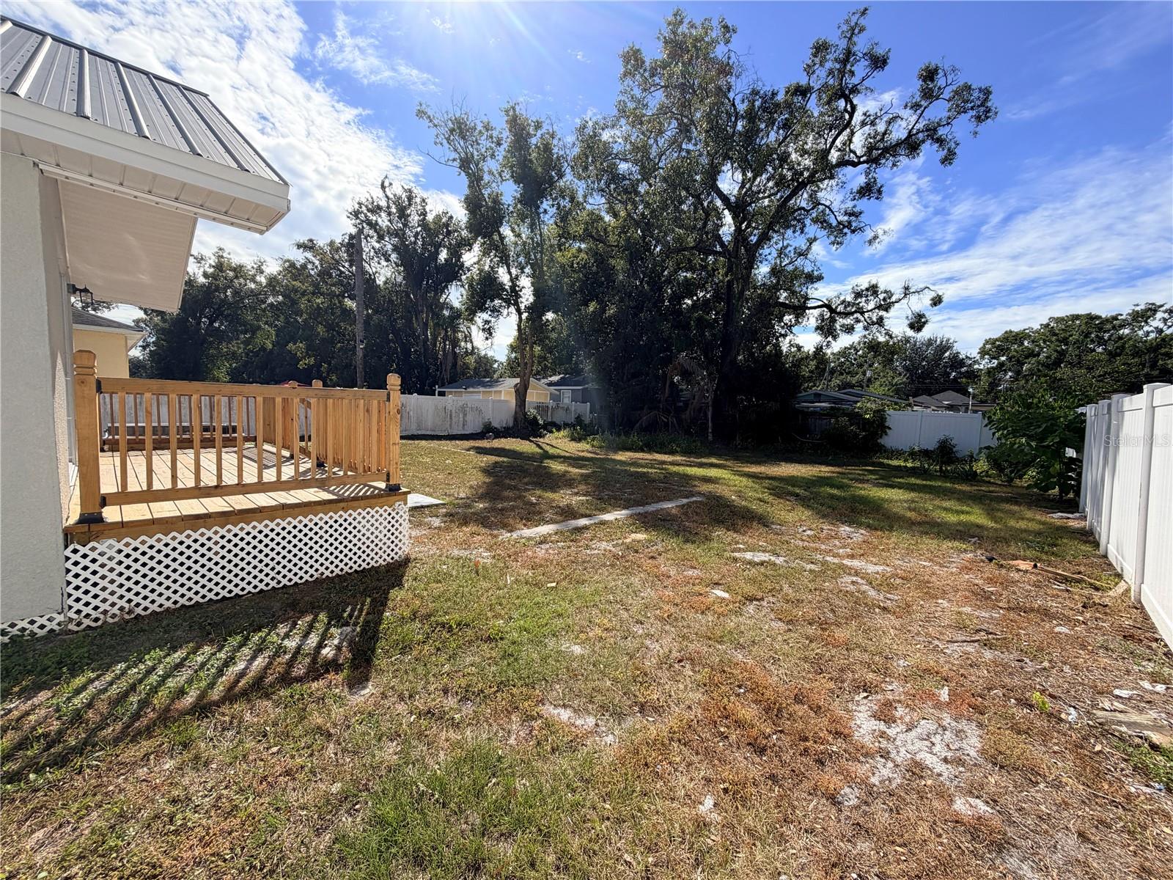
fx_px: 474
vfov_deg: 85.7
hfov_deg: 102.1
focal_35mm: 14
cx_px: 586
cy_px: 440
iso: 32
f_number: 2.2
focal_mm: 2.22
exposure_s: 1/1033
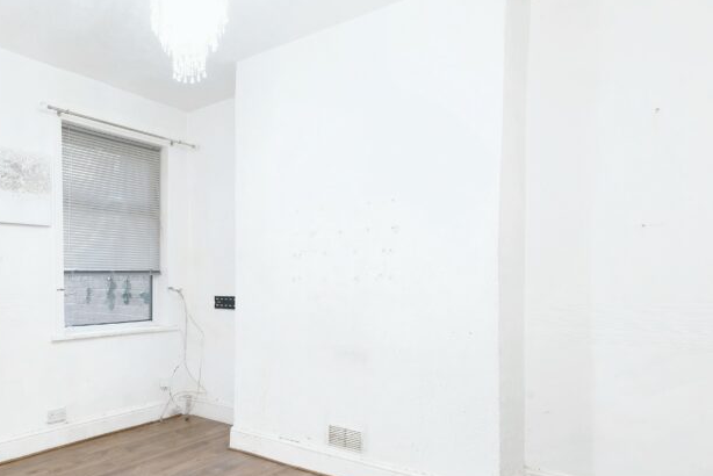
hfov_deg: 67.4
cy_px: 291
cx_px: 187
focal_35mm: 25
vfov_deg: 50.9
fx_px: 495
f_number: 5.6
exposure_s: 1/38
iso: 4000
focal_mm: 10
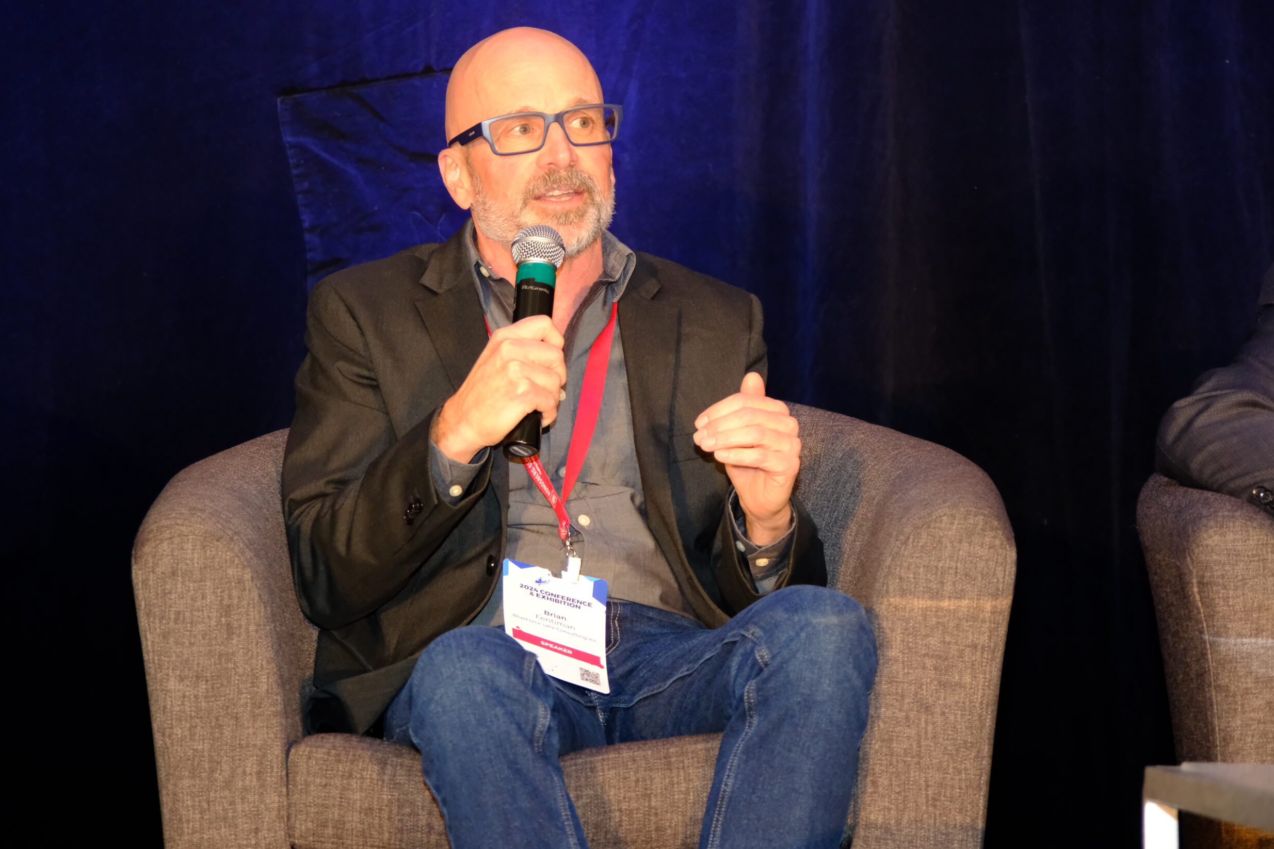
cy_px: 410
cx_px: 647
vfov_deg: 12.2
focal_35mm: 112
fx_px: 3963
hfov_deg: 18.3
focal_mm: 72.1
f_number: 4
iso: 2000
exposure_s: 1/100
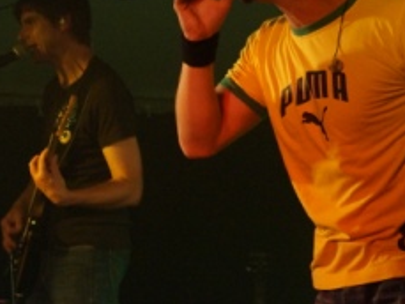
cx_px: 302
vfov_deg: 7.5
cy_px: 69
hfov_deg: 10.0
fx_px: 2306
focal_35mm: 197
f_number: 5
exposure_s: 1/100
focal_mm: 70
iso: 3200
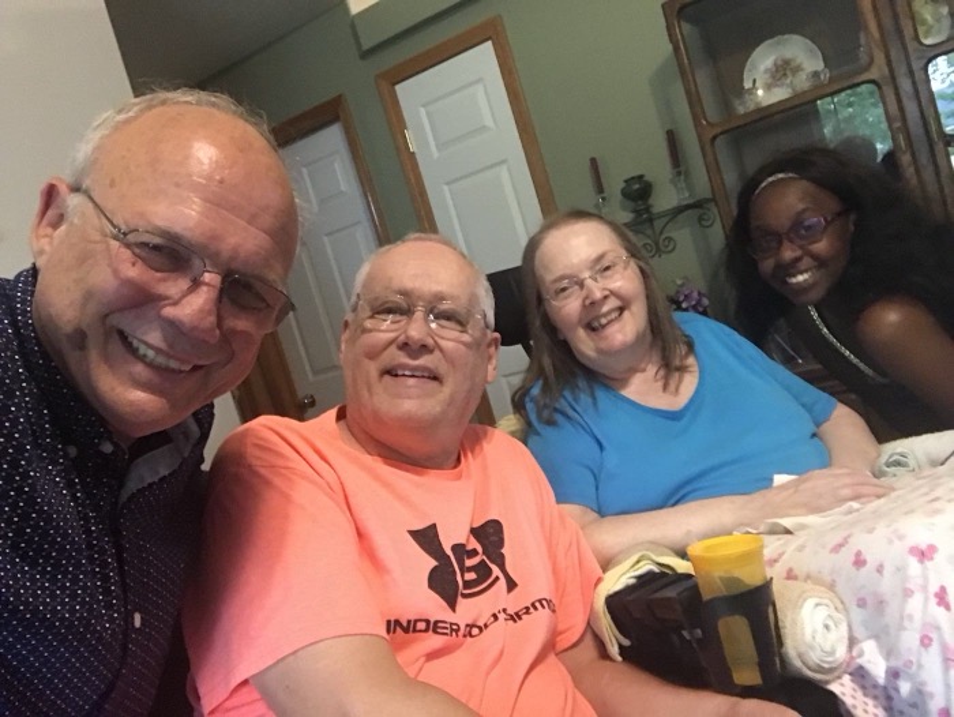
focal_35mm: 32
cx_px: 477
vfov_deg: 44.2
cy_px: 358
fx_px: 883
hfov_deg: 56.8
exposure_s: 1/15
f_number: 2.2
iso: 320
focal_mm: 2.87
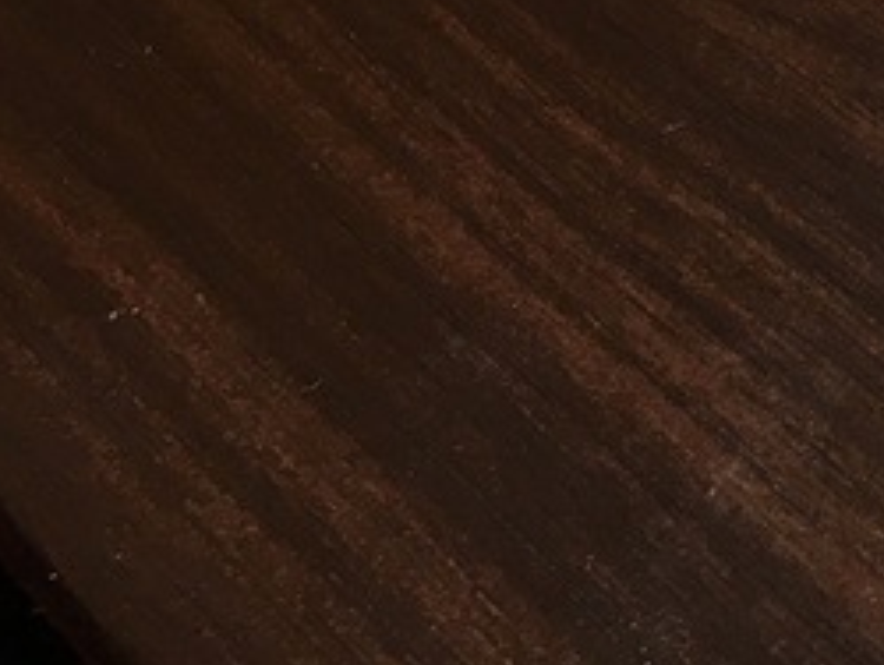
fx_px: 2812
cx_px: 1644
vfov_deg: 12.6
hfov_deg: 15.2
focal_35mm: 110
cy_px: -423
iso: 25
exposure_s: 1/30
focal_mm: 4.15
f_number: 2.2
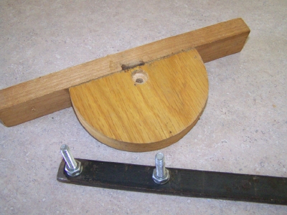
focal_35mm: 38
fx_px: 315
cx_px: 144
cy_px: 108
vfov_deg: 37.7
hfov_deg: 49.0
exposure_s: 1/40
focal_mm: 6.3
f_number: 2.8
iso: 400
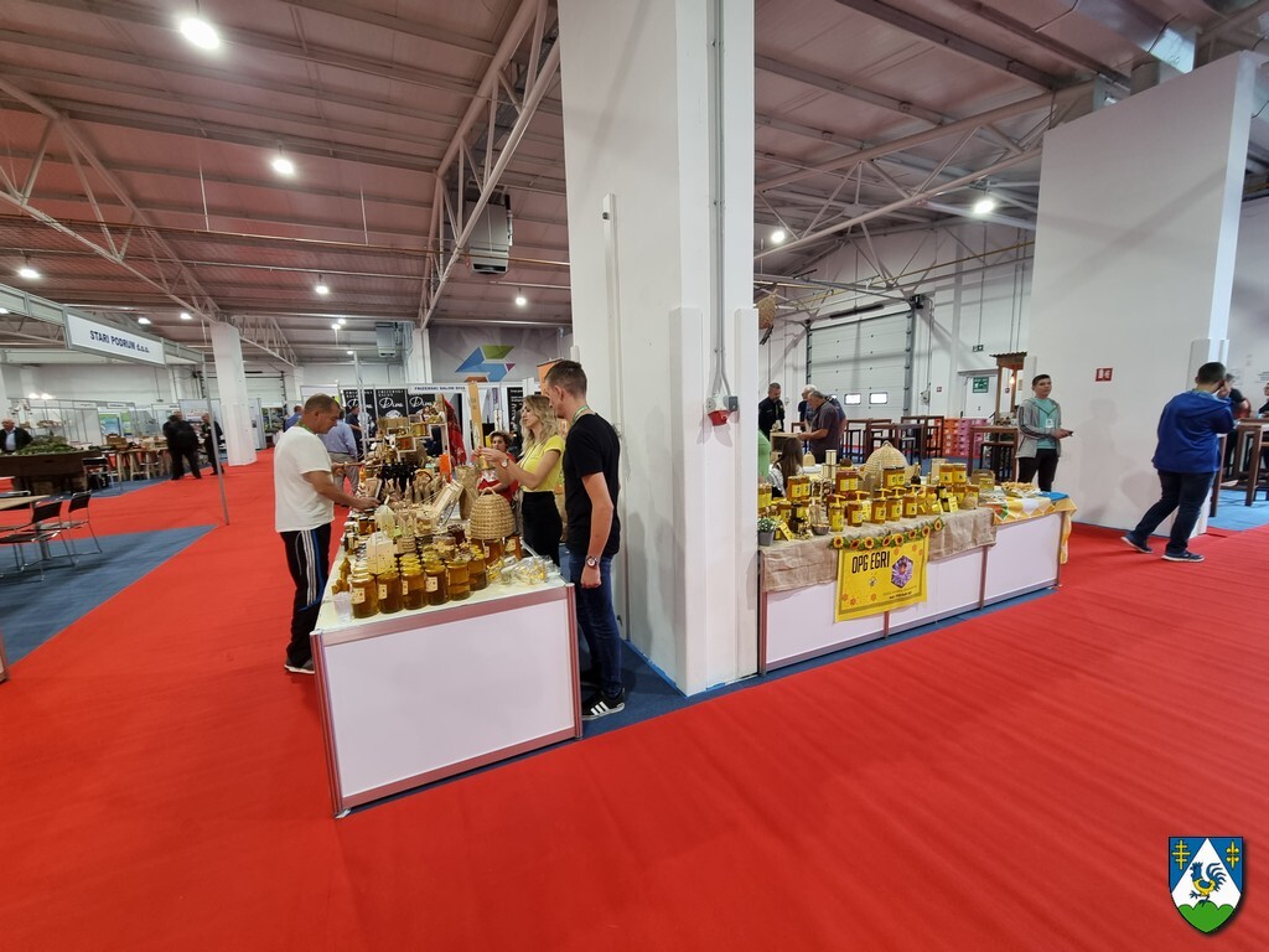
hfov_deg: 106.2
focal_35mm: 13
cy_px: 476
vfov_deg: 89.9
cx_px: 634
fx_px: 477
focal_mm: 2.2
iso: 125
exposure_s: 1/50
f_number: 2.2
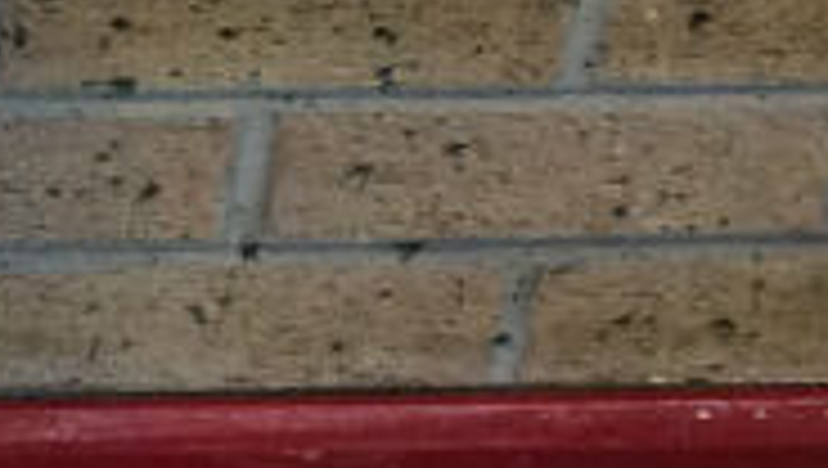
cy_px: -850
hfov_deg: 11.0
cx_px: -594
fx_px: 4066
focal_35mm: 185
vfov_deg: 6.2
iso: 100
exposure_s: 1/25
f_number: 2.4
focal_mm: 3.3
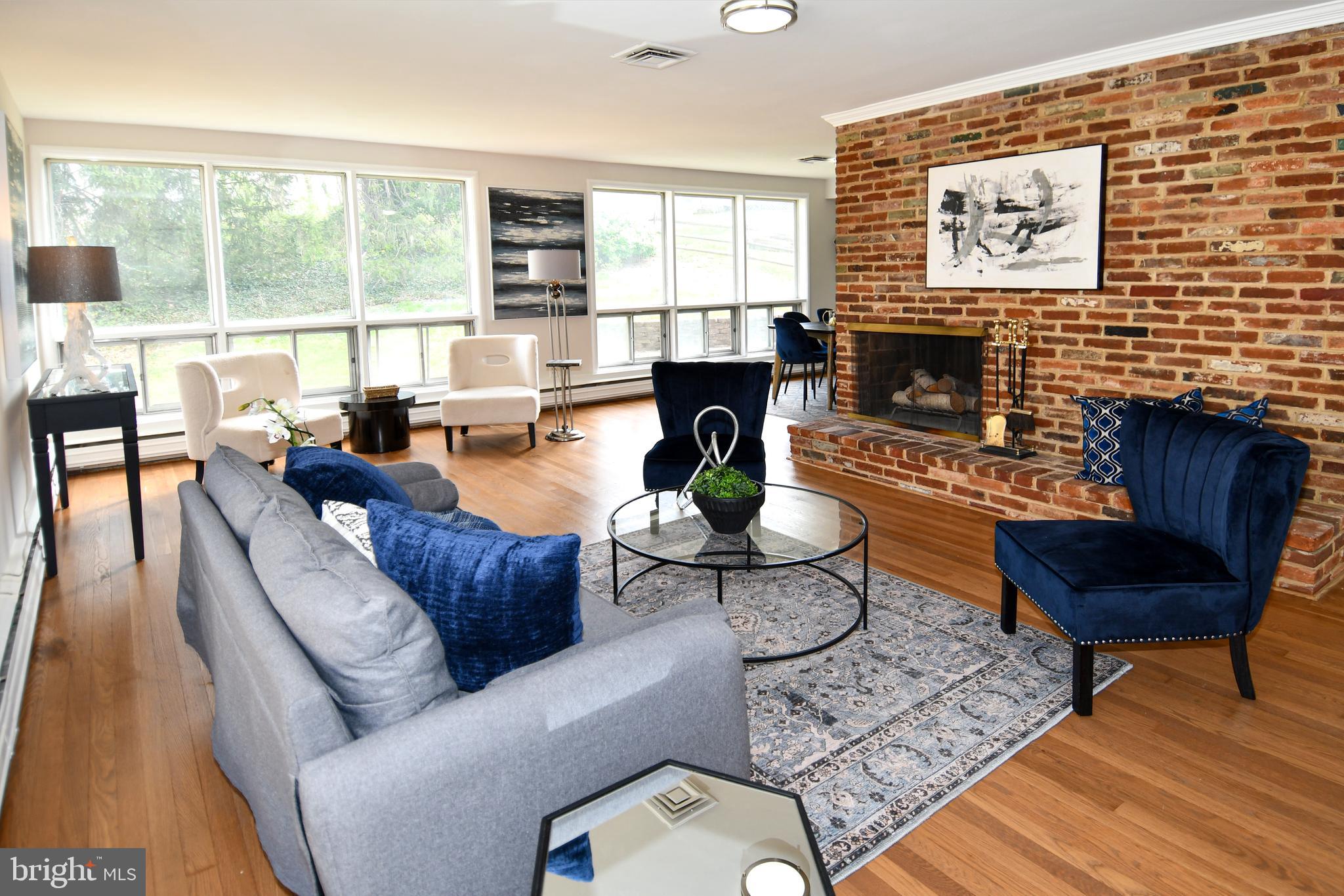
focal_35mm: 18
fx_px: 672
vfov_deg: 67.4
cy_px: 448
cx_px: 672
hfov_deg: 90.0
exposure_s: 1/60
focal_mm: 12
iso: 200
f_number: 4
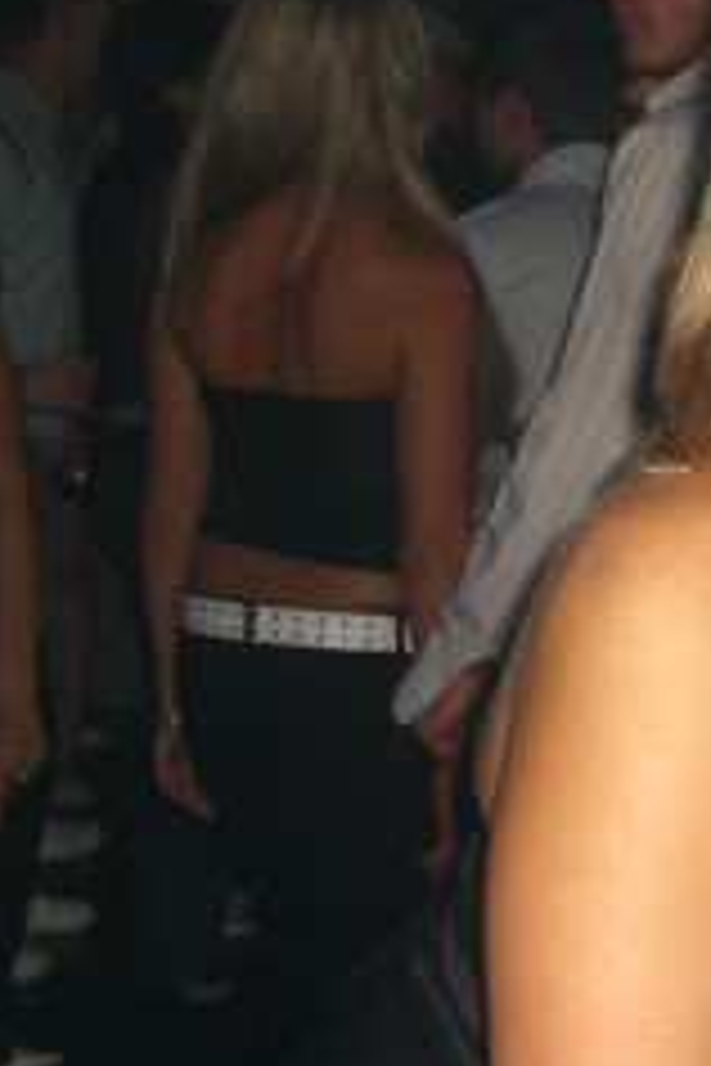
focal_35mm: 100
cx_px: 981
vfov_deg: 20.4
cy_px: 405
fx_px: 2962
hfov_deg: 13.1
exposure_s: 1/60
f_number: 2.8
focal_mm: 7.9
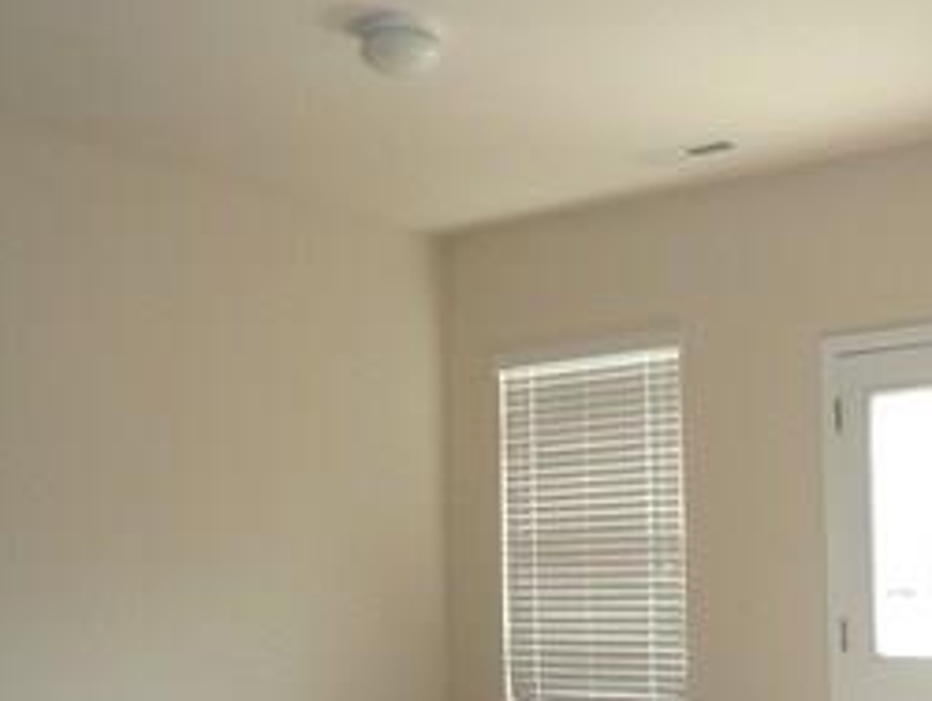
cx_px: 567
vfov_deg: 25.9
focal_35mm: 56
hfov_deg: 34.2
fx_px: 1509
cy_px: 516
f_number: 2.9
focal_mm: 4.9
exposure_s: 1/60
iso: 100
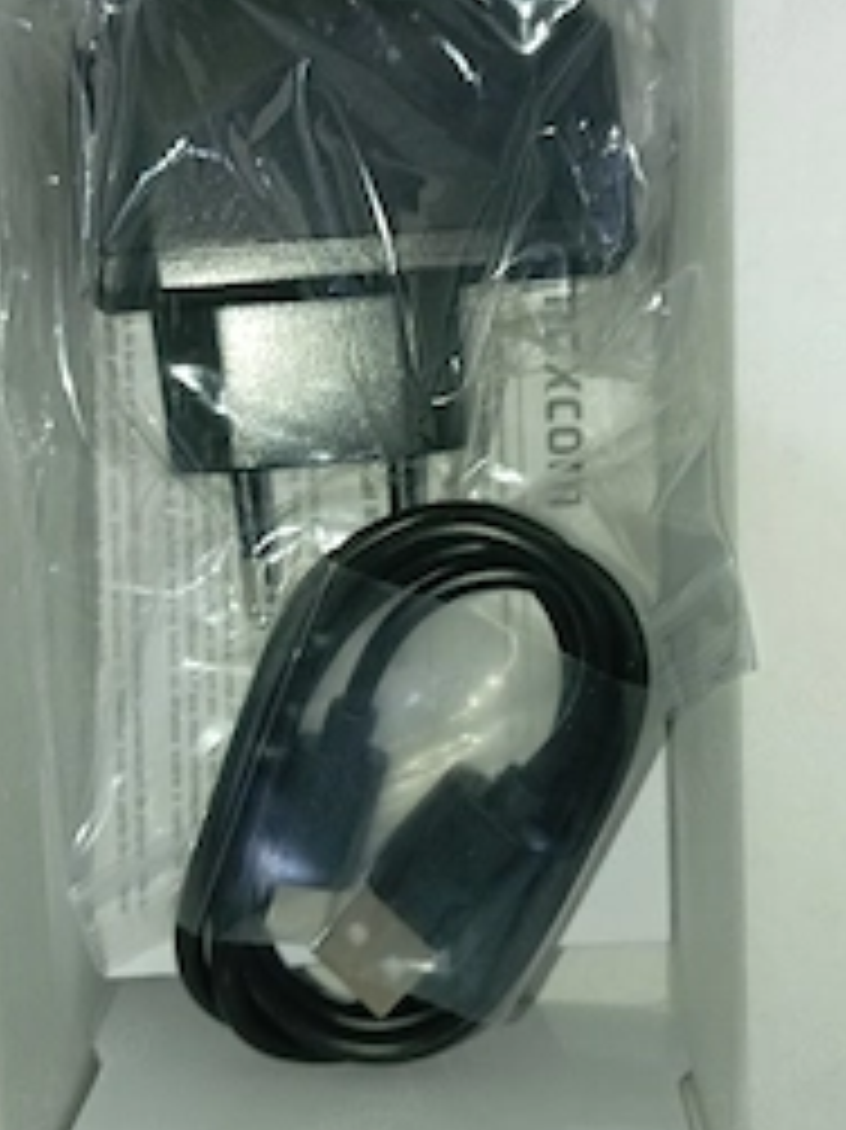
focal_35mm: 43
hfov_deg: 33.6
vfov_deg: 43.7
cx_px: 446
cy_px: 482
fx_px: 1402
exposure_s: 1/25
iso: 425
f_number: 1.8
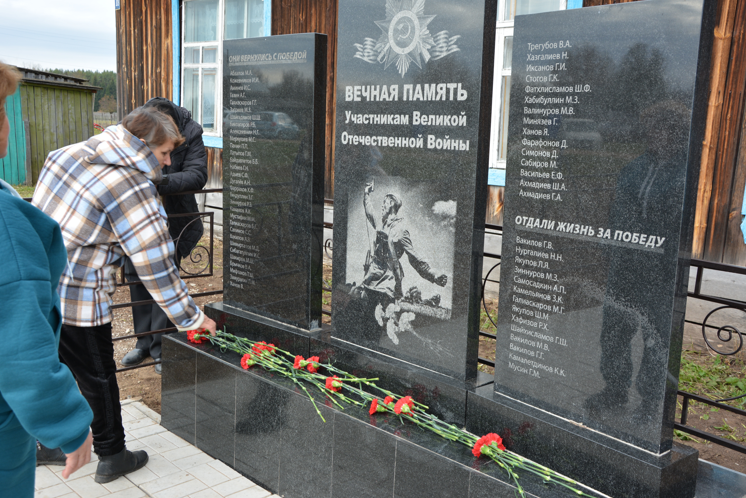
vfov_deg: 35.9
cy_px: 246
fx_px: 767
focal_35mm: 37
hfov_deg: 51.9
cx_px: 369
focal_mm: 24
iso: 200
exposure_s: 1/125
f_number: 5.6
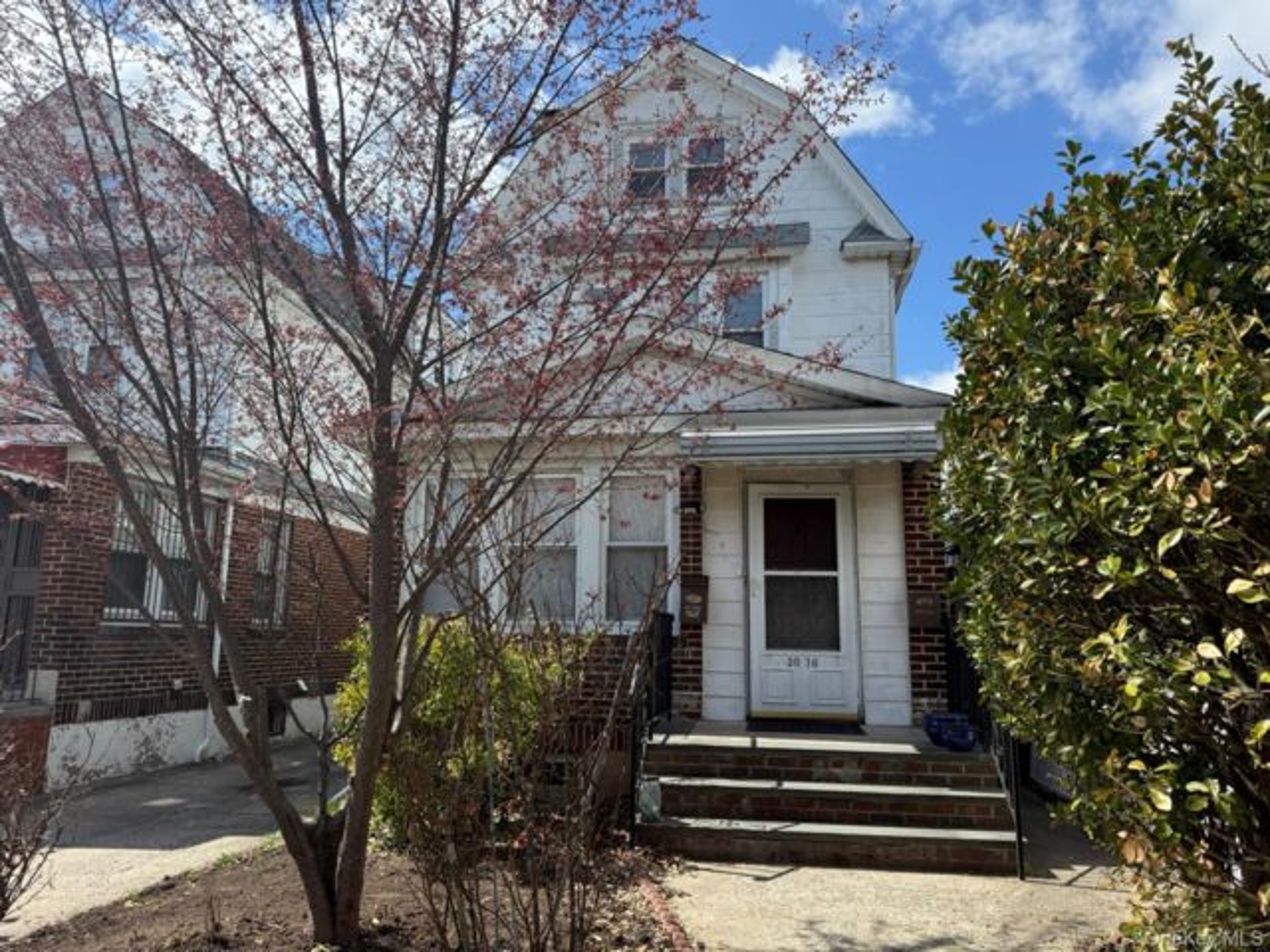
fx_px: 881
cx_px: 635
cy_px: 476
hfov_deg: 71.6
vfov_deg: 56.8
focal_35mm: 24
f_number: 1.78
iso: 100
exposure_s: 1/3953
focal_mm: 6.76
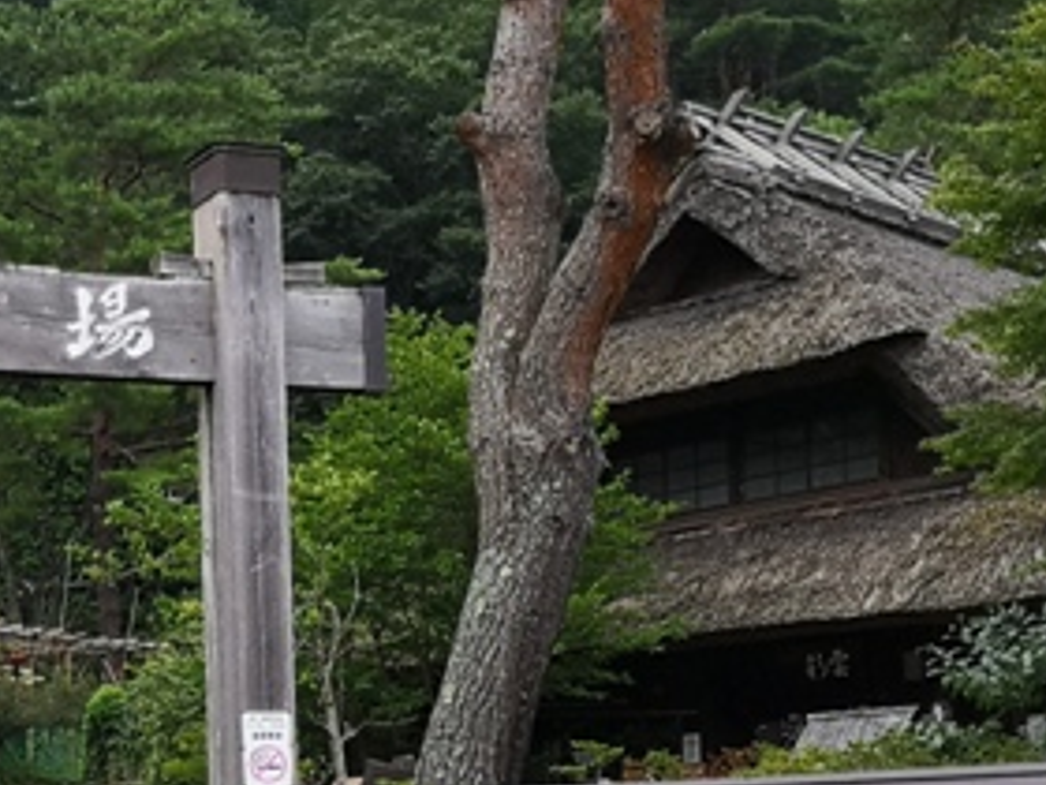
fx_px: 2508
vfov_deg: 17.2
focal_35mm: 83
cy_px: 875
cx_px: -34
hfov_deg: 22.5
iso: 50
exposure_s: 1/171
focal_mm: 3.95
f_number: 1.8
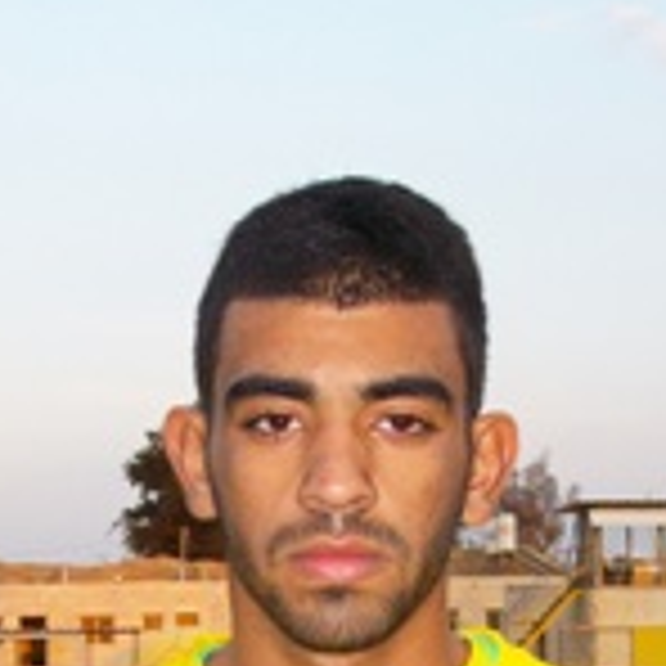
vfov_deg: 18.4
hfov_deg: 19.1
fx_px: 1981
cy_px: 716
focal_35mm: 91
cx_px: 248
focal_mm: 5.7
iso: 80
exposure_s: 1/137
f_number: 2.9
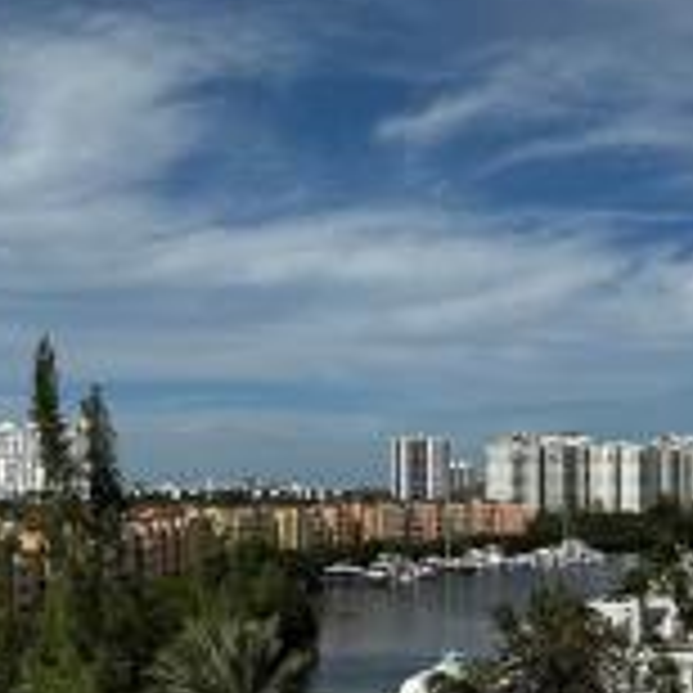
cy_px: 459
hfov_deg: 31.0
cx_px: 405
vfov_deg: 30.9
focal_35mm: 55
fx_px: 1246
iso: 80
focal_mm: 6.86
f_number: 1.78
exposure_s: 1/12346
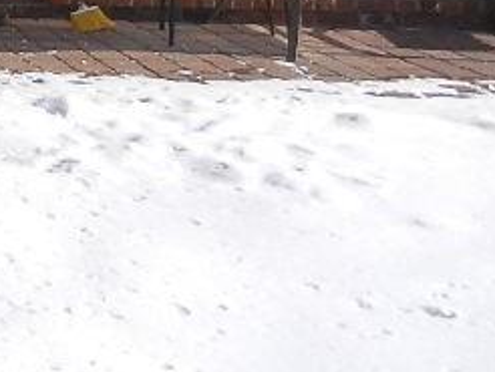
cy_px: -352
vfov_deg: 12.6
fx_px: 1489
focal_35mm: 104
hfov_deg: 15.2
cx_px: -495
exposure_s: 1/1600
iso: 160
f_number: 3.5
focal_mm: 4.5
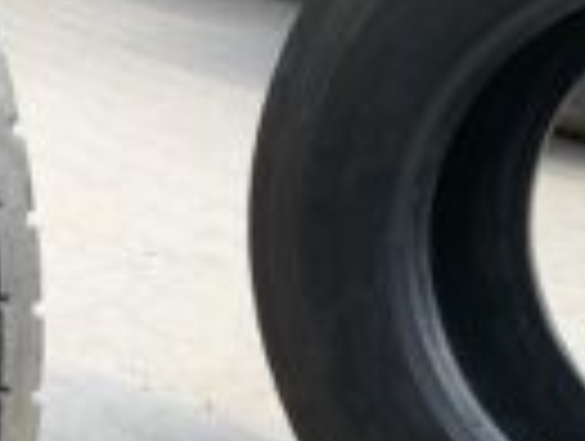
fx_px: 1456
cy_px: 254
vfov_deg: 17.2
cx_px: -279
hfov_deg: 19.8
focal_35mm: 86
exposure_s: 1/350
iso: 25
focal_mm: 4.25
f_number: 1.8
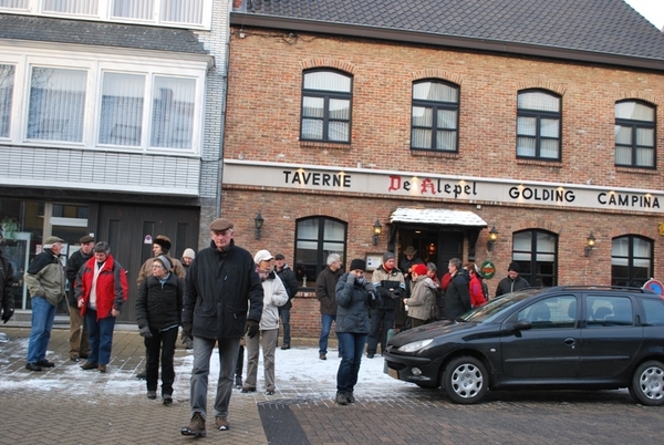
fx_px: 665
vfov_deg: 37.0
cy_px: 222
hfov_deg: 53.1
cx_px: 332
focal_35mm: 36
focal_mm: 24
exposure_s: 1/100
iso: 200
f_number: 5
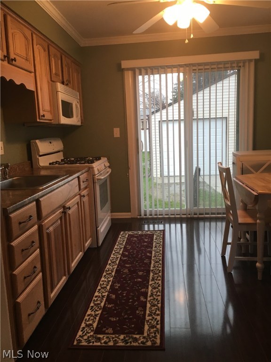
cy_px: 181
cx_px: 136
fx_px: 303
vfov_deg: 61.7
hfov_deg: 48.2
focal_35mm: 29
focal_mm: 4.15
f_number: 2.2
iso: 40
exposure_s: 1/30
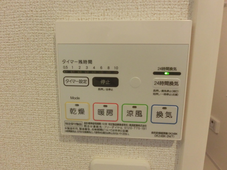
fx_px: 164
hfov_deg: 69.4
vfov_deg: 54.9
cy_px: 85
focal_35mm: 25
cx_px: 114
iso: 800
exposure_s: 1/100
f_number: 3.3
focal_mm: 4.4
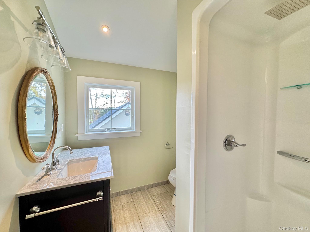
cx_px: 155
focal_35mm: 14
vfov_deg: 85.7
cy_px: 116
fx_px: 125
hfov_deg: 102.1
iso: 250
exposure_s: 1/120
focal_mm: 2.22
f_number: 2.2
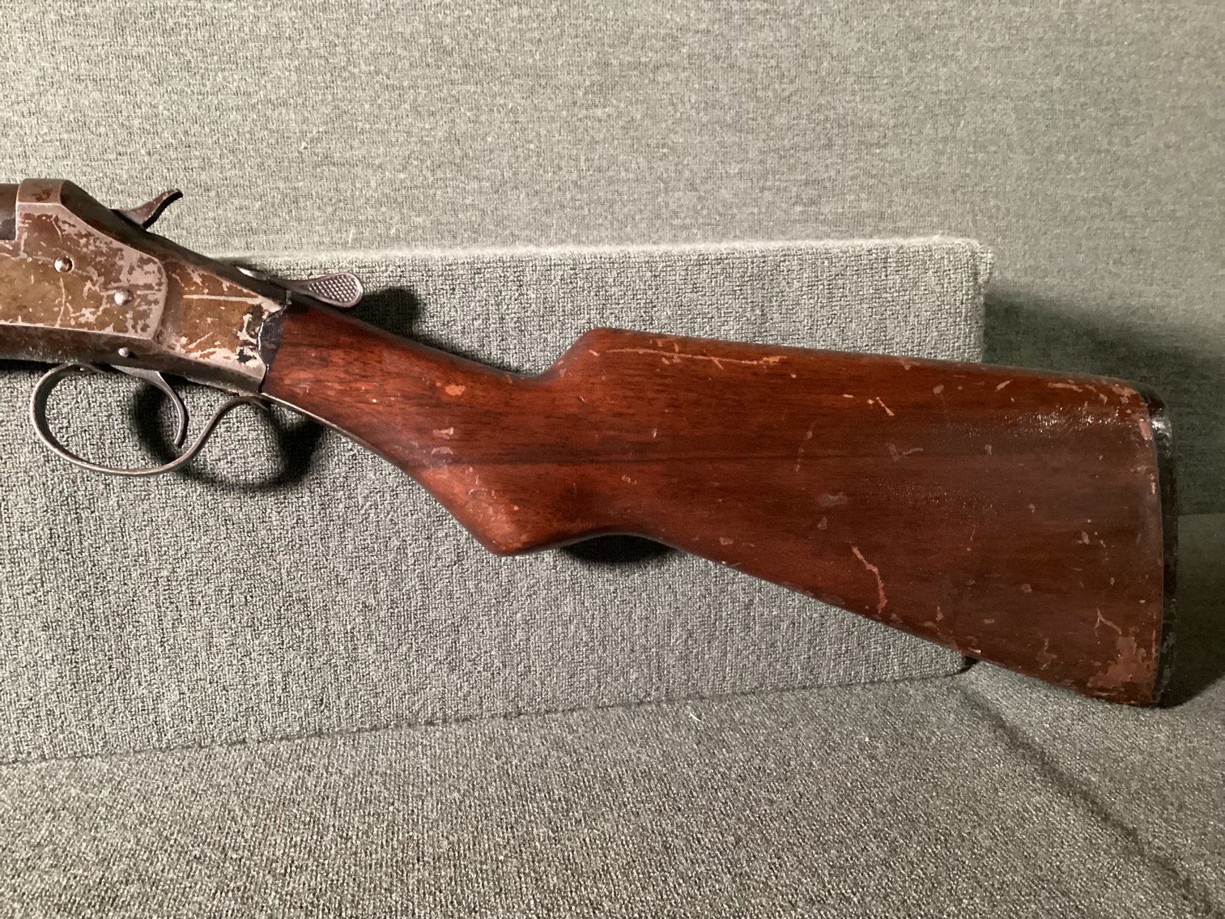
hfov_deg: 58.3
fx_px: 1097
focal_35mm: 31
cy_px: 460
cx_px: 612
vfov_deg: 45.4
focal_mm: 3.3
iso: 800
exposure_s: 1/24
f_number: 2.4
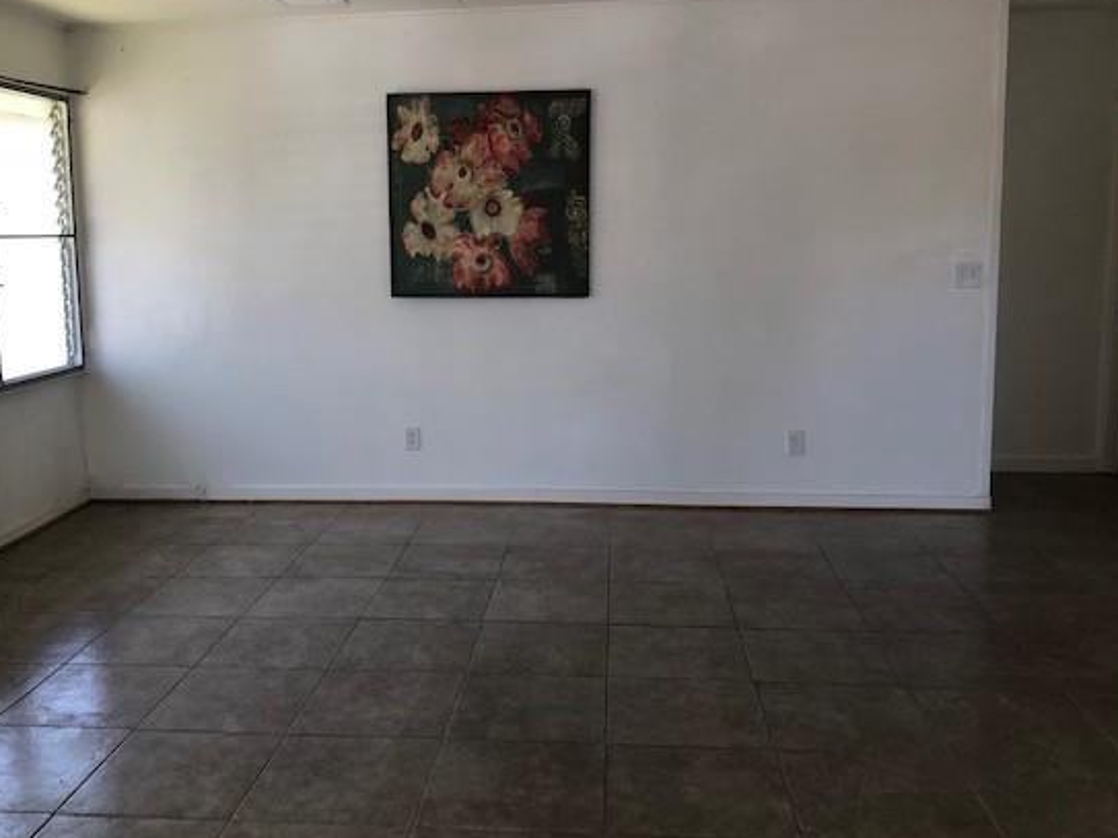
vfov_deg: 42.9
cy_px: 397
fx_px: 1066
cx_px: 486
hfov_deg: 55.2
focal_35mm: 33
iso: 25
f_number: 1.8
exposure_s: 1/40
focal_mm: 3.99
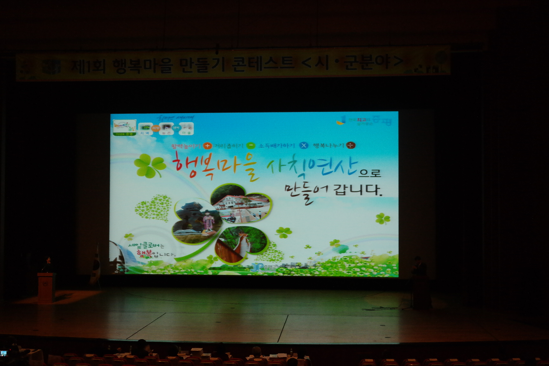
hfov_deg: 45.4
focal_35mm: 43
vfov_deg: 31.2
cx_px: 274
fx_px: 656
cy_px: 183
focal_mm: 28
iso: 1600
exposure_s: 1/50
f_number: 4
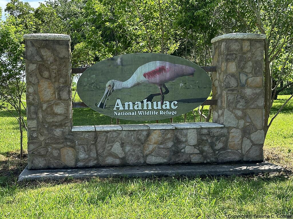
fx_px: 406
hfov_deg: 39.7
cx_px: 146
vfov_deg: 30.3
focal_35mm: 48
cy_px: 110
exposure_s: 1/1050
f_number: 1.78
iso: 64
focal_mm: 6.86
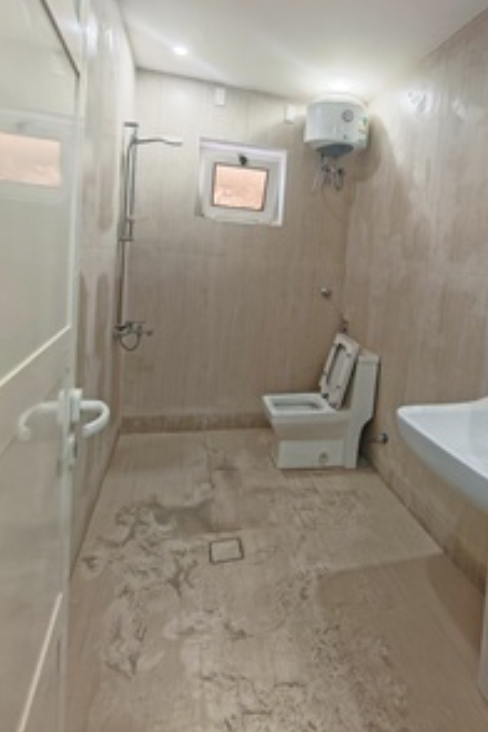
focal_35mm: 21
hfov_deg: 58.4
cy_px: 293
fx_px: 427
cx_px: 317
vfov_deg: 80.2
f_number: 2
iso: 250
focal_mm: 1.82
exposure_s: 1/40
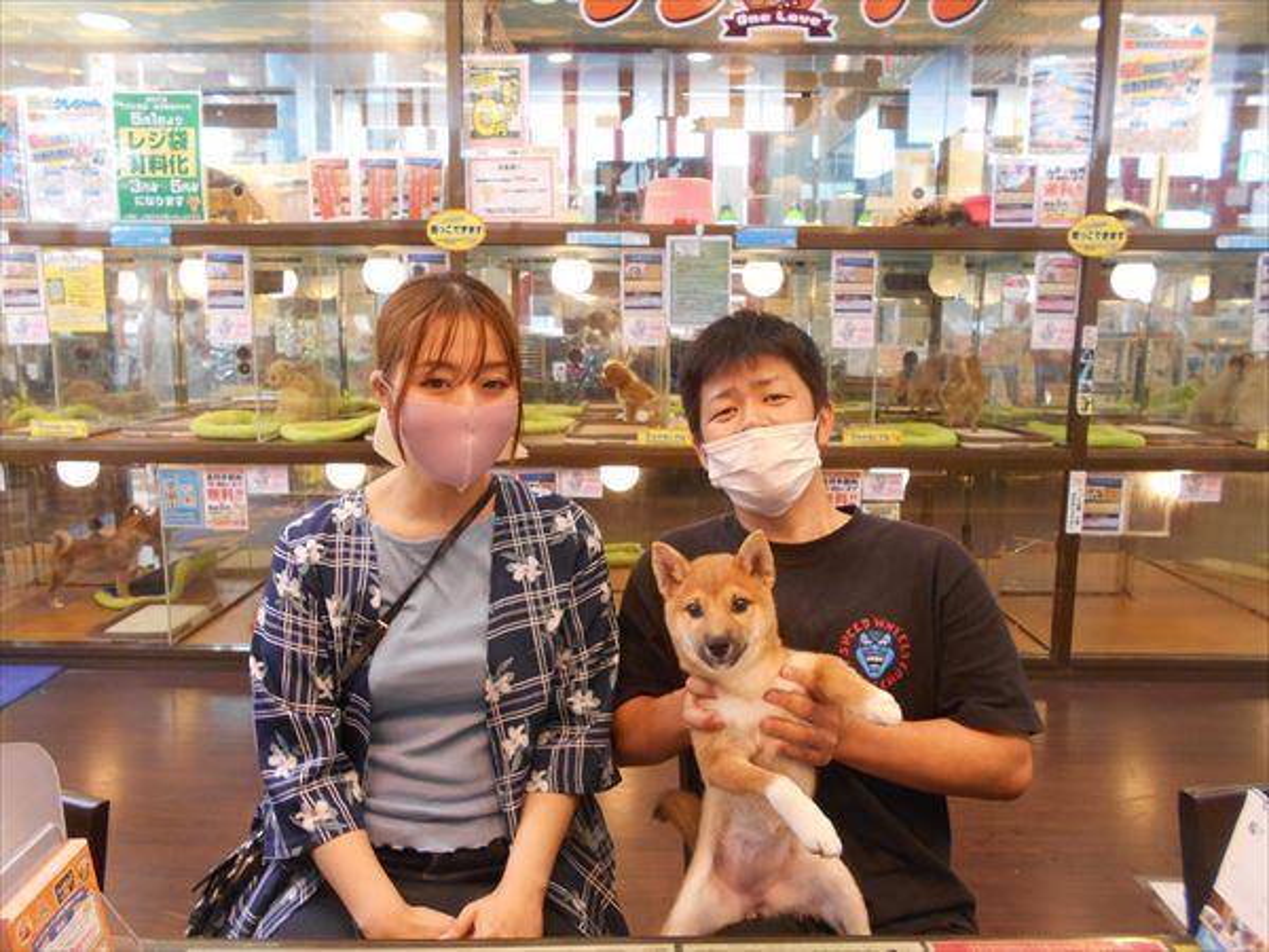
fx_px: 953
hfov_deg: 67.3
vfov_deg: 53.1
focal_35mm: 26
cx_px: 634
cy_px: 476
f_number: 3.2
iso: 280
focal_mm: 4.6
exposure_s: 1/30
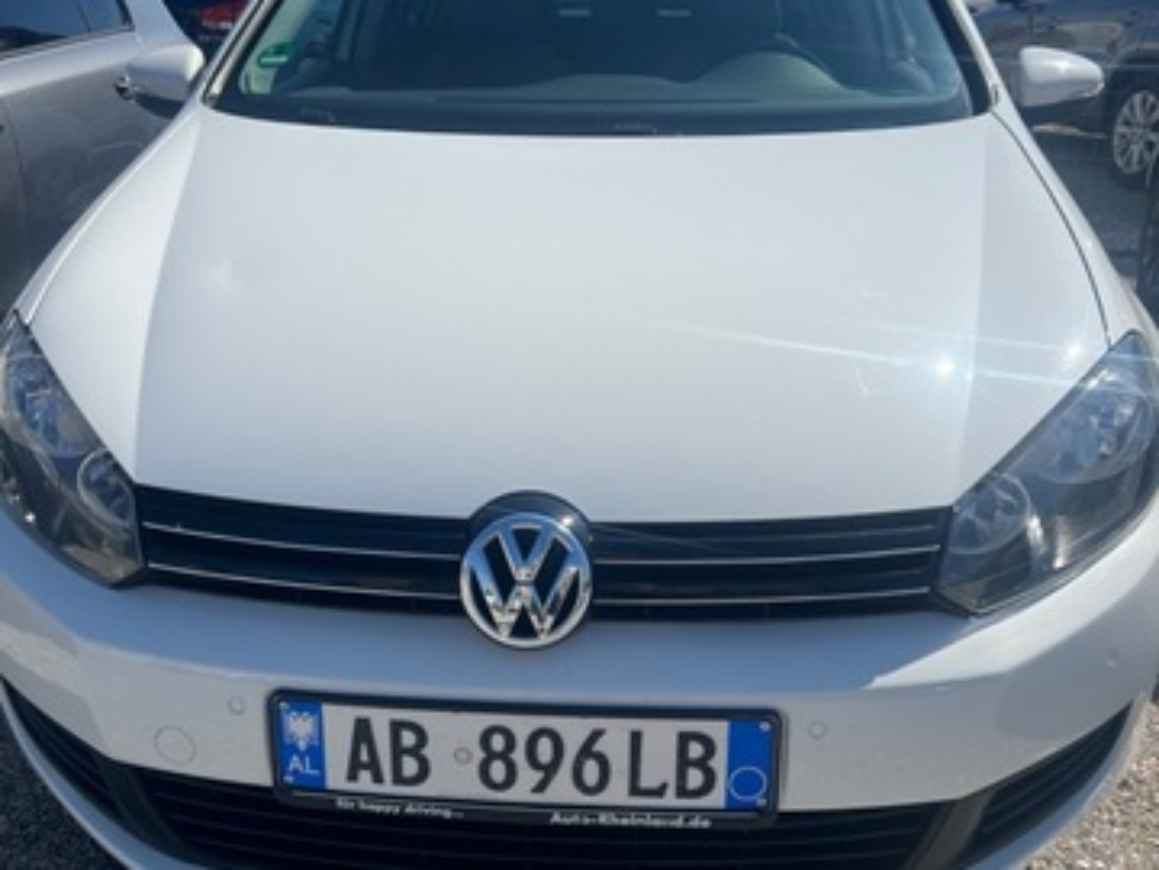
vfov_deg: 53.1
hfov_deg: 67.3
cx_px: 580
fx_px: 871
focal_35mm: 26
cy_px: 435
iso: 50
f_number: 1.5
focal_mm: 5.7
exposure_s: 1/7463
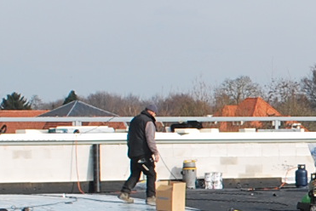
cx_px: 508
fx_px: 1651
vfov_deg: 7.3
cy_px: 184
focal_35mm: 188
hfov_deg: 10.5
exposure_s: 1/250
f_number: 10
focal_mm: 24
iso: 200
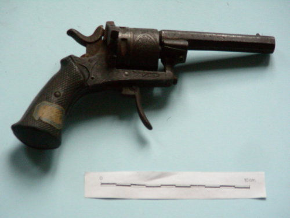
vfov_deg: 6.5
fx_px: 1927
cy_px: 109
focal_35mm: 230
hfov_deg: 8.6
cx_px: 145
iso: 400
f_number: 3.5
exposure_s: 1/144
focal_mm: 38.3
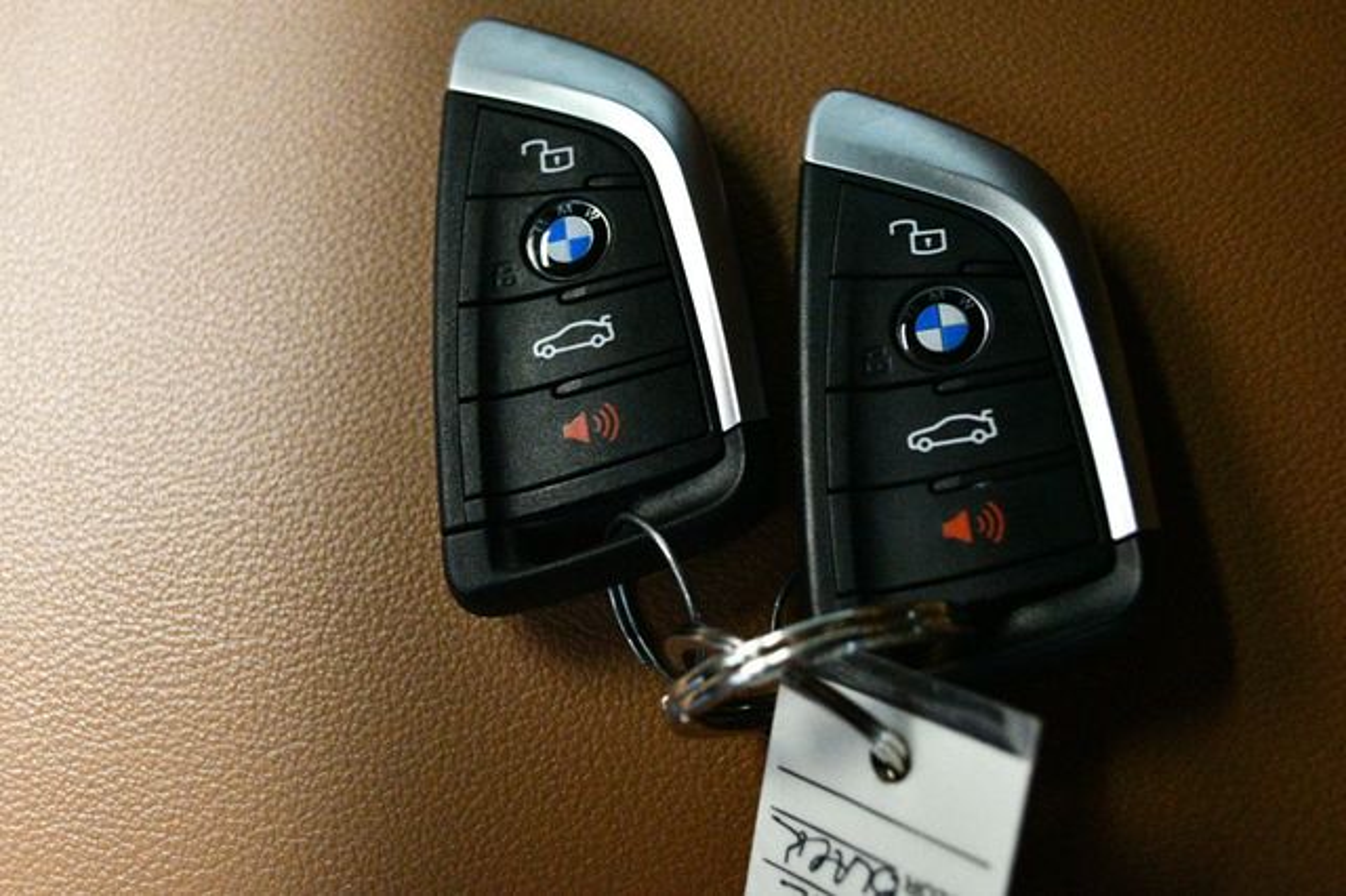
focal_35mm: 43
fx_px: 1607
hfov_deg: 45.5
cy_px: 448
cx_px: 673
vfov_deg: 31.2
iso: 12800
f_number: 4.5
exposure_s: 1/50
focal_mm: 29
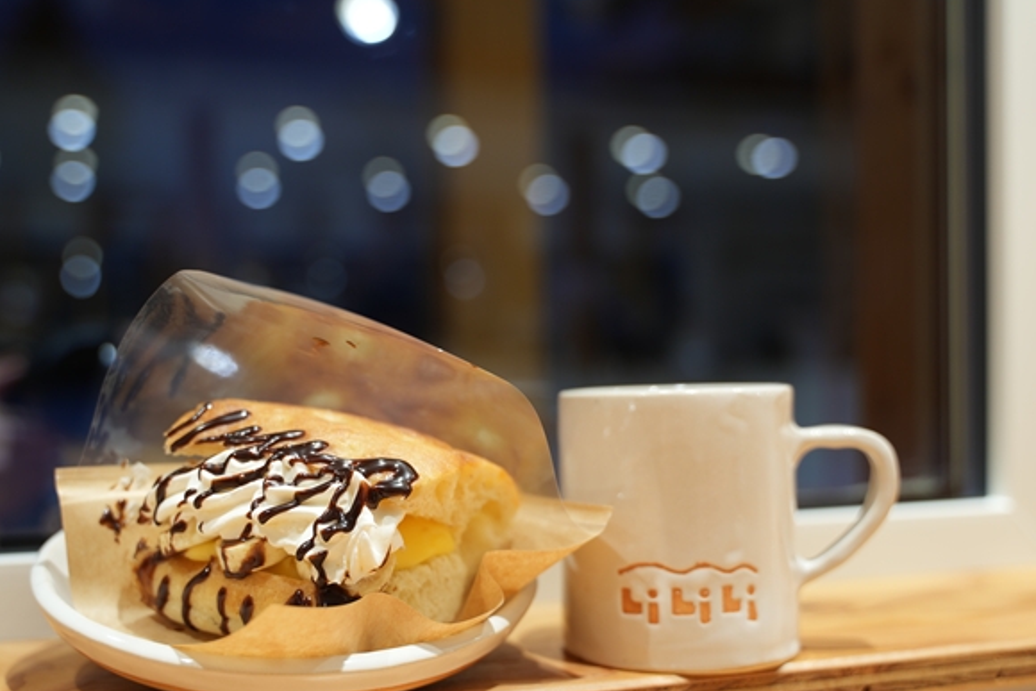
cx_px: 475
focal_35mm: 41
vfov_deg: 32.6
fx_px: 1180
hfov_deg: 47.4
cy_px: 401
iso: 100
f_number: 2.8
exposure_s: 1/60
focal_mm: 34
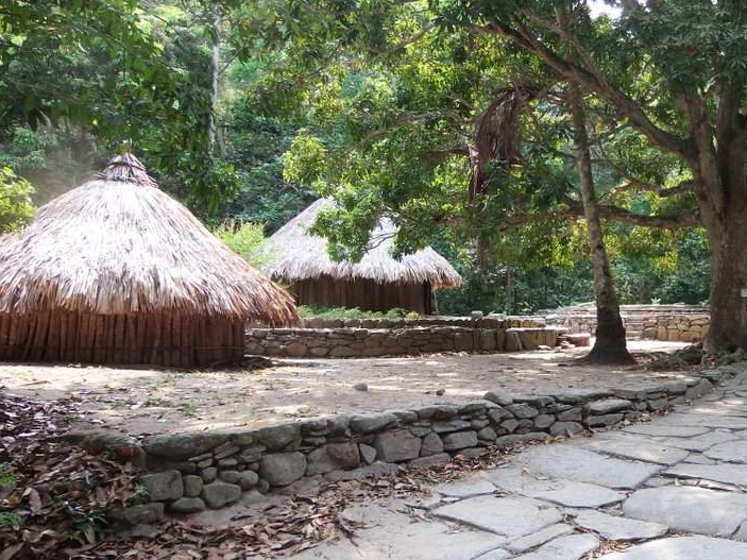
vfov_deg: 38.6
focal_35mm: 37
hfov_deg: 49.2
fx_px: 798
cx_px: 502
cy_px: 302
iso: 100
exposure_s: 1/125
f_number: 3.2
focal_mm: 4.66
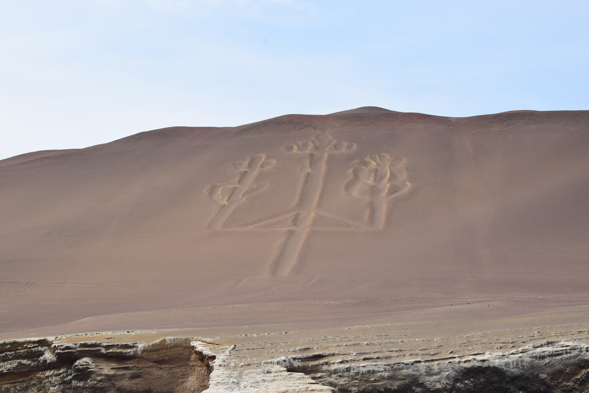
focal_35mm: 82
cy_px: 196
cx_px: 294
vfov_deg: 16.5
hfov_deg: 24.6
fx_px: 1350
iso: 360
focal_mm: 55
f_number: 11
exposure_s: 1/500
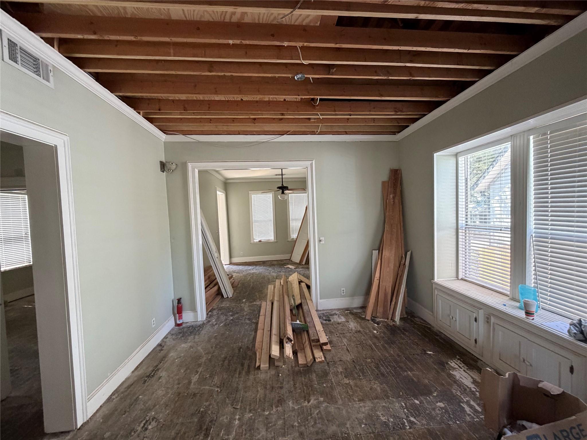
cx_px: 294
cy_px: 220
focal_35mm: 14
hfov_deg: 102.1
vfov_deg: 85.7
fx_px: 237
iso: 320
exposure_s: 1/103
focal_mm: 2.22
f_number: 2.2
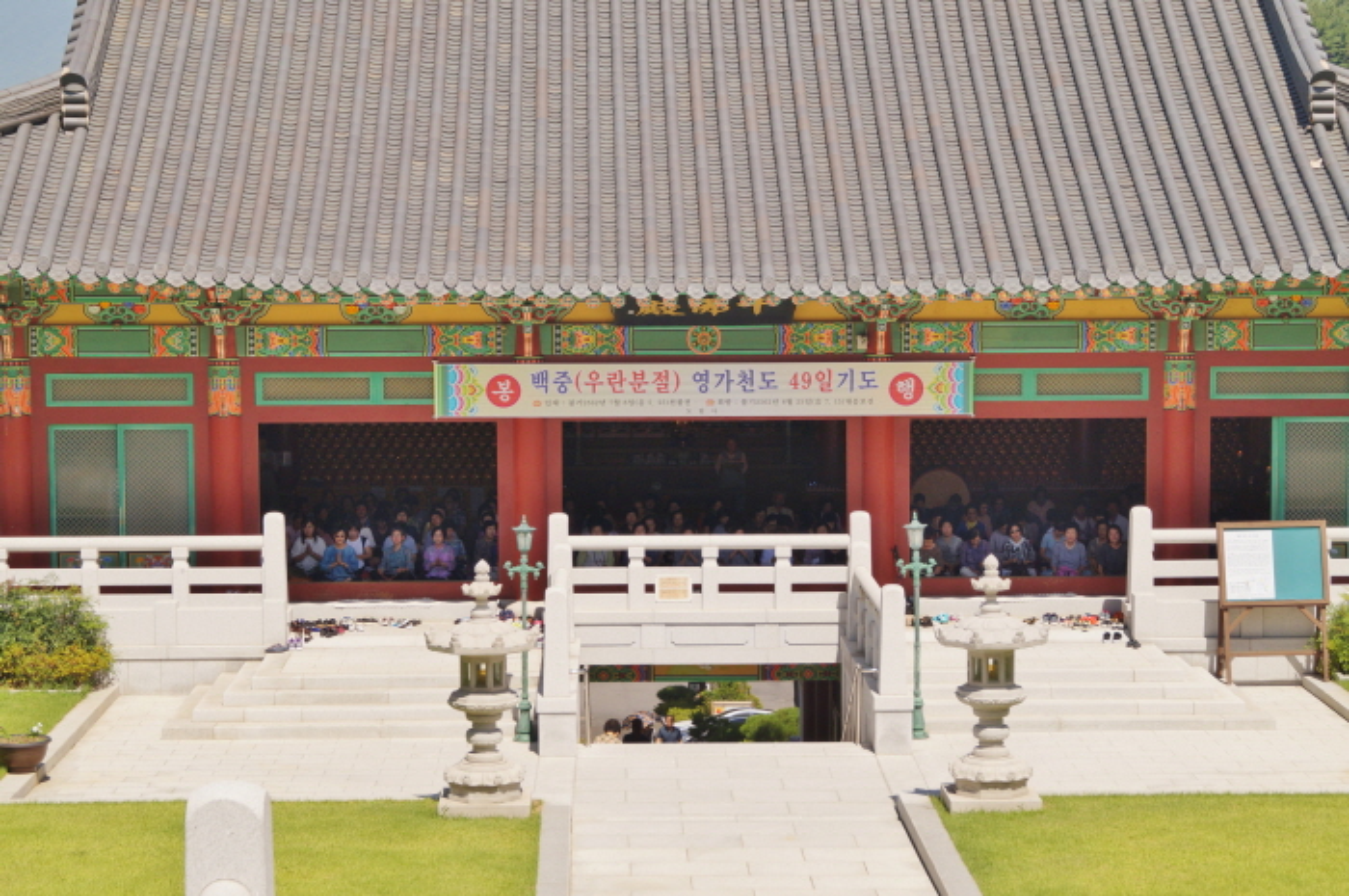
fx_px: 3088
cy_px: 448
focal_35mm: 82
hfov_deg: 24.6
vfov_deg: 16.5
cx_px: 674
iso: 100
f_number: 9
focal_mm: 55
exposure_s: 1/250
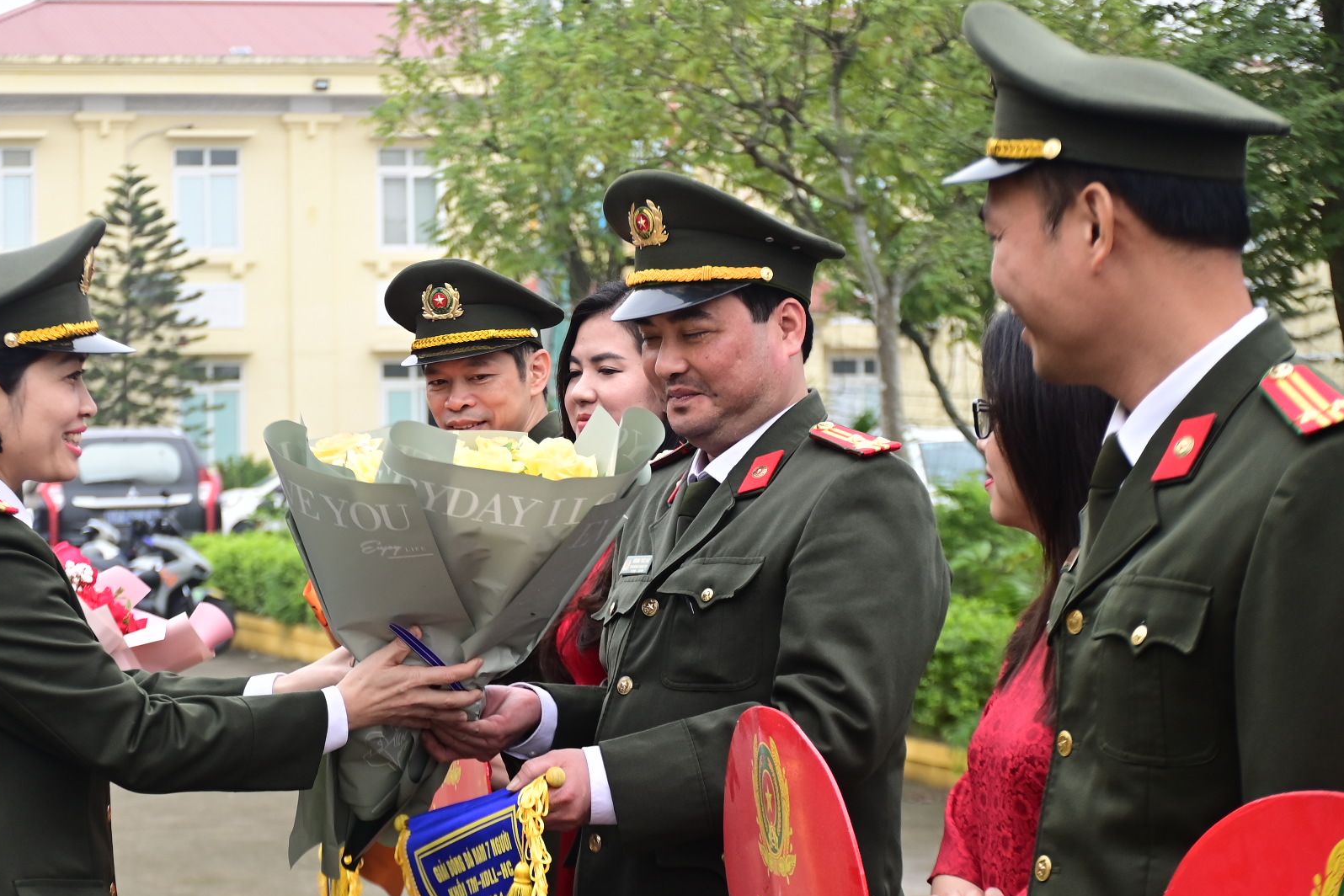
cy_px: 470
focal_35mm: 111
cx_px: 520
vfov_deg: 12.3
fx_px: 4144
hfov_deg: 18.4
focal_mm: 60
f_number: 5
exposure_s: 1/200
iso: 320
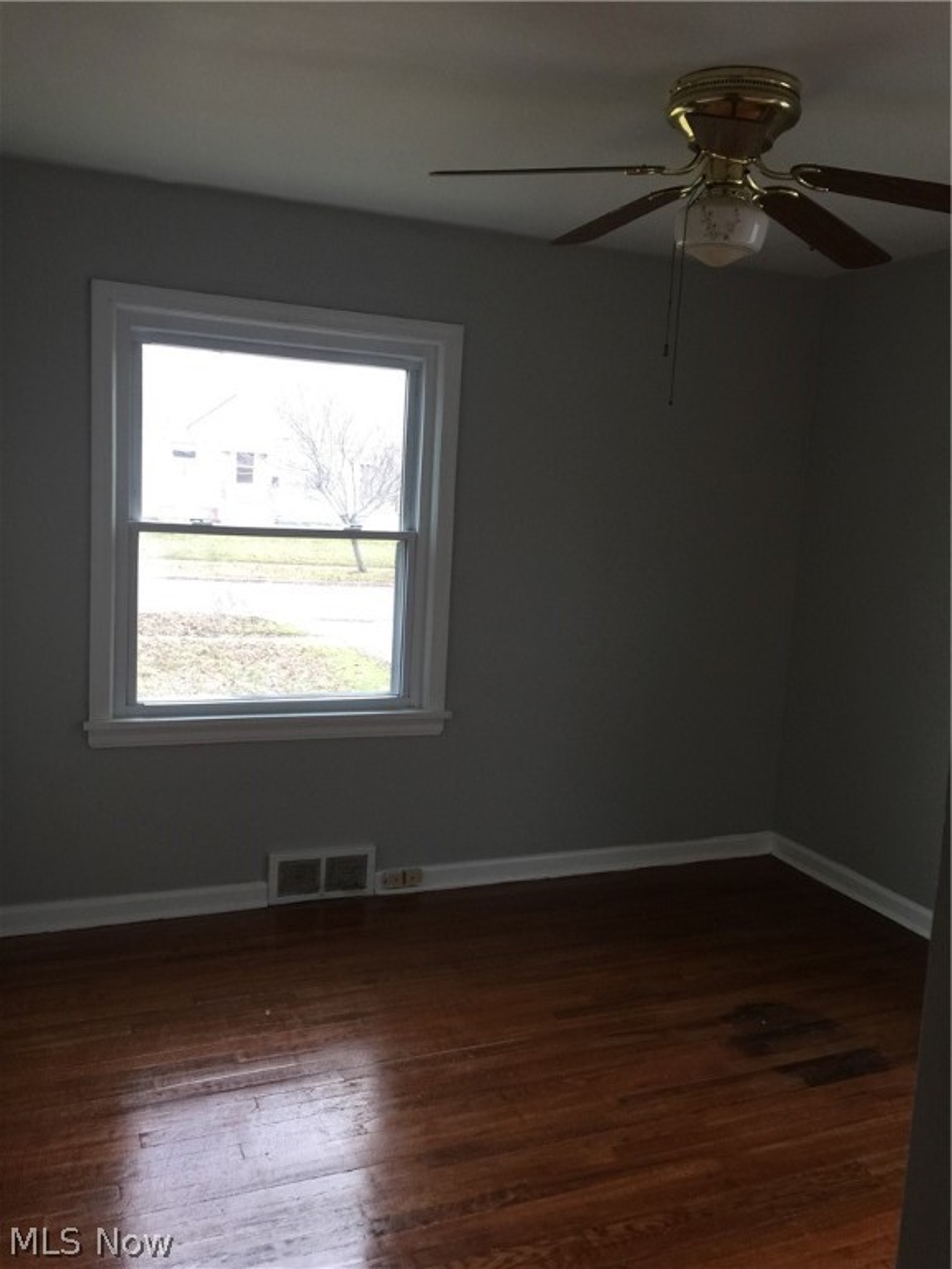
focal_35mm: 29
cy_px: 634
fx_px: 1063
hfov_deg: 48.2
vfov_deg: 61.7
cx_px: 476
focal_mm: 4.15
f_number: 2.2
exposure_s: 1/30
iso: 50
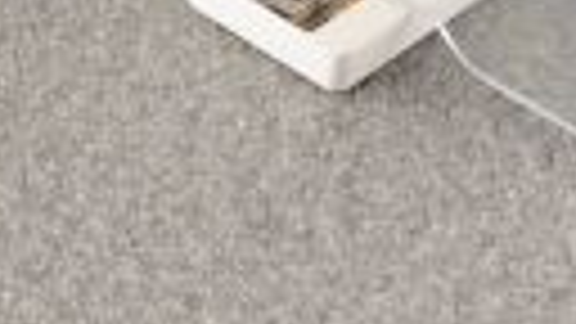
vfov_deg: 4.8
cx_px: 562
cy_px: -457
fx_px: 3742
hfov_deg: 8.8
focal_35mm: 245
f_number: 13
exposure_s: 1/160
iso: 1600
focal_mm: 50
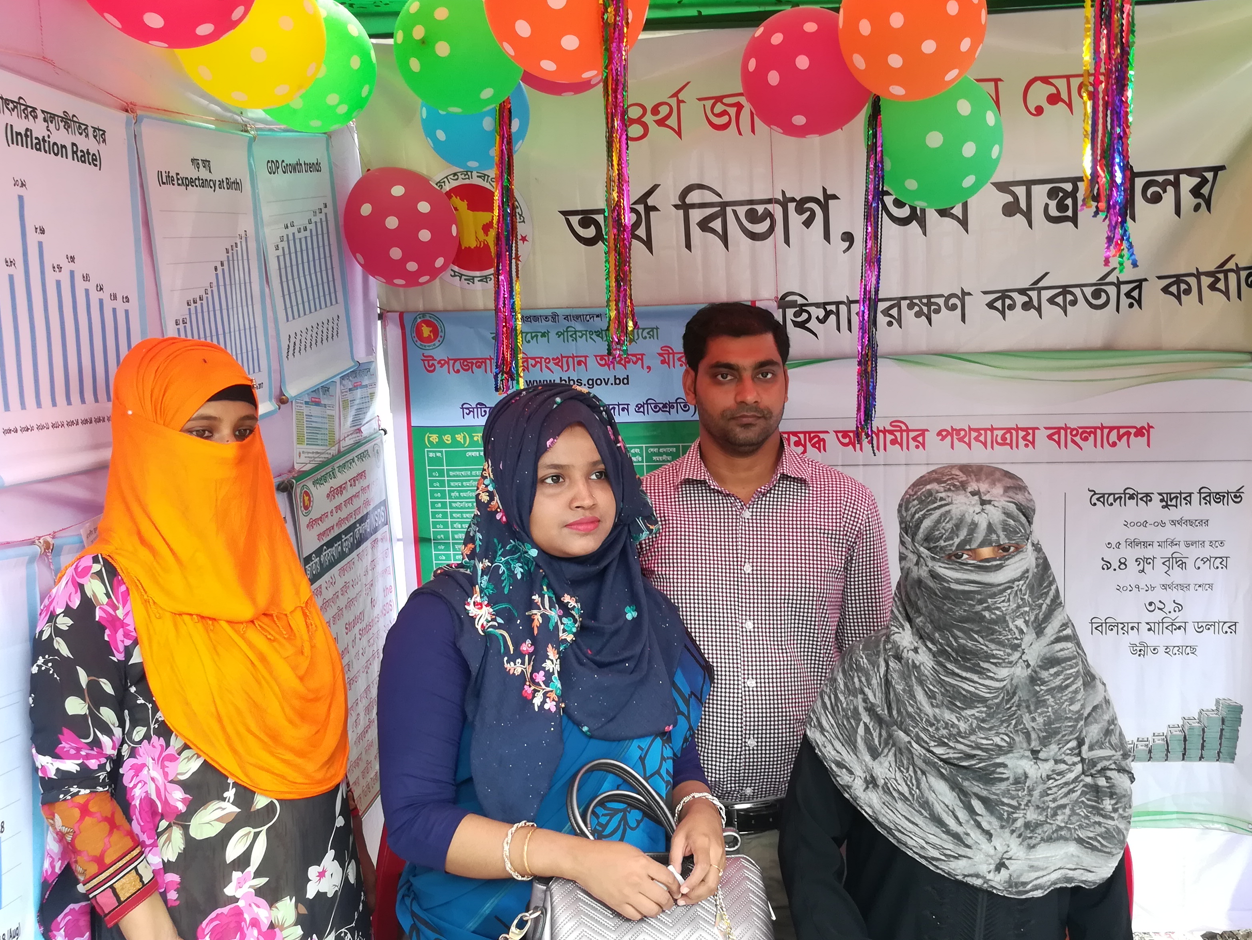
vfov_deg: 43.0
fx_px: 1194
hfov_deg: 55.2
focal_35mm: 33
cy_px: 474
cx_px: 711
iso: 80
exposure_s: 1/33.3
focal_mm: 3.83
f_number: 2.2
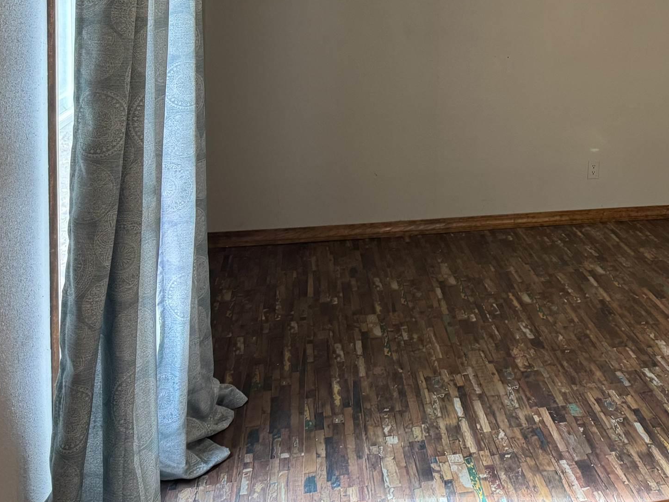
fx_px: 985
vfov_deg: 27.2
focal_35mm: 51
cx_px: 677
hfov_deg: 34.0
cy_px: 18
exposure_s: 1/60
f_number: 1.78
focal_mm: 6.76
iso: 250
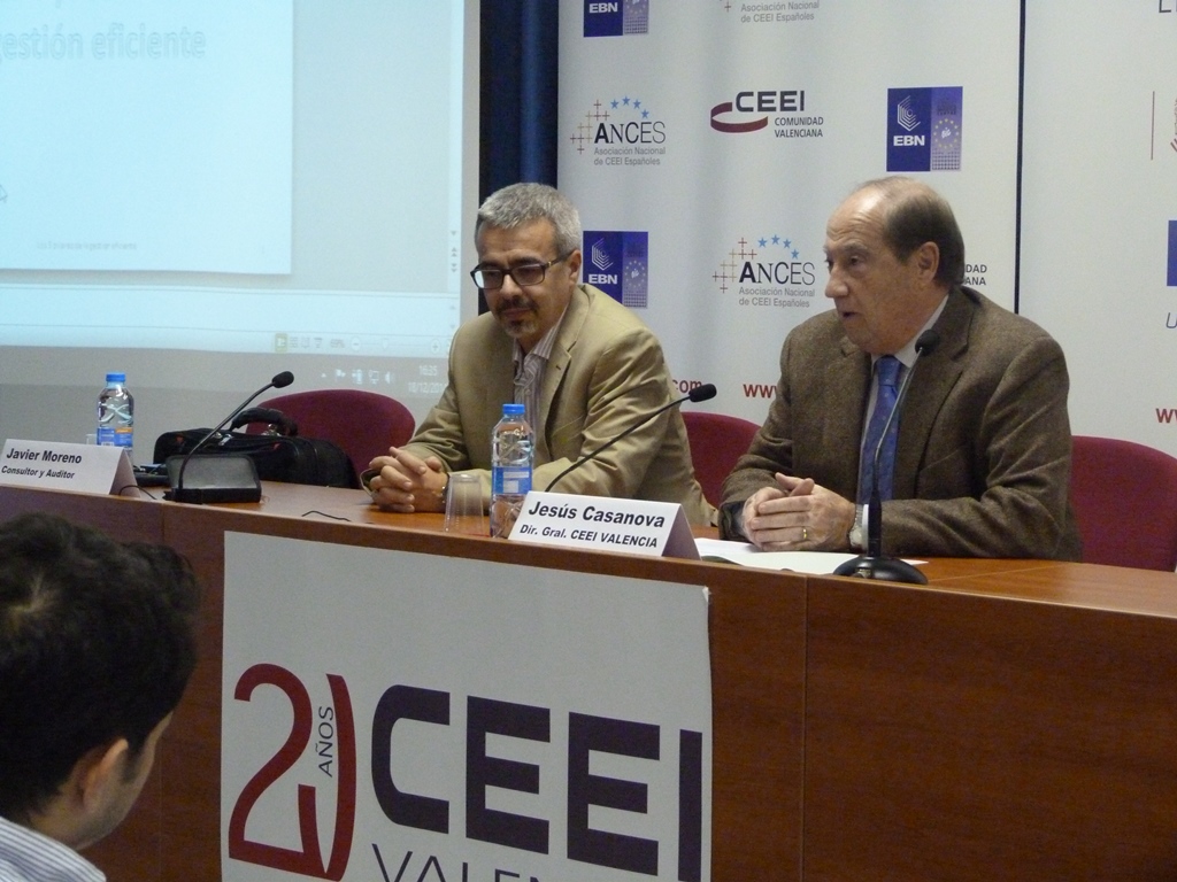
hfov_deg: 21.5
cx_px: 588
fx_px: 3094
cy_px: 441
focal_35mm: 91
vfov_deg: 16.2
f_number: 3.4
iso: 800
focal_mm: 16.5
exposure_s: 1/40
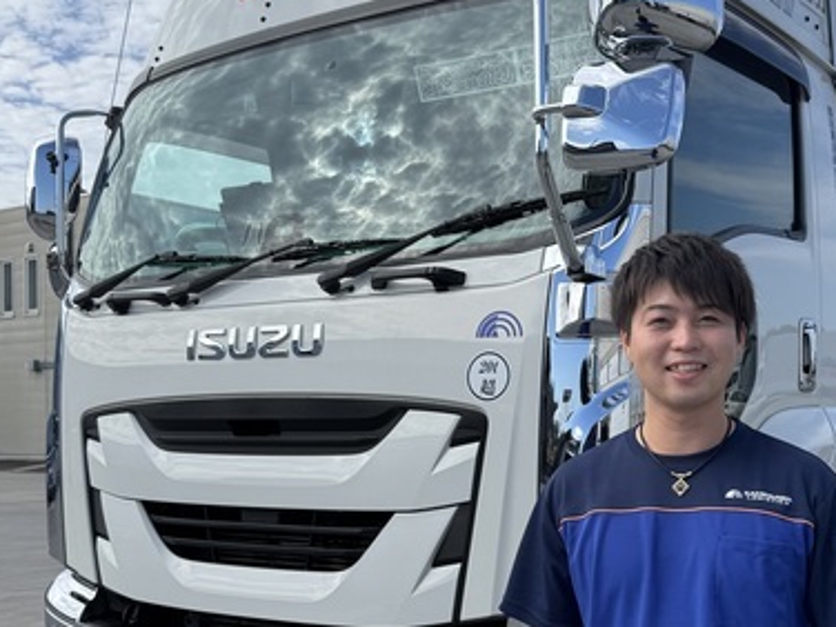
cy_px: 253
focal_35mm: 34
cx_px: 581
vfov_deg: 41.6
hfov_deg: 52.5
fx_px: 821
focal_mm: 6.76
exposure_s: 1/3597
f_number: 1.78
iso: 80
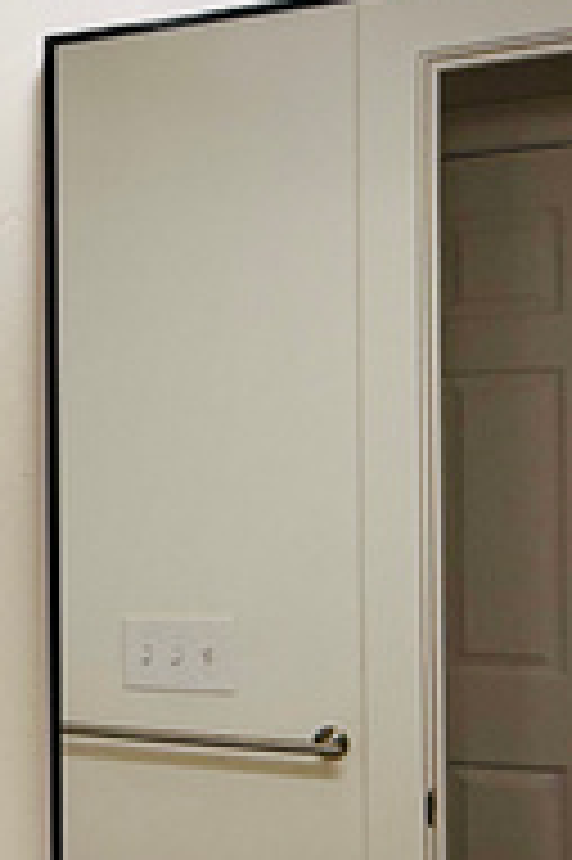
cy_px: 509
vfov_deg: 26.0
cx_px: -441
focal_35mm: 78
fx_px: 1862
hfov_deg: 15.2
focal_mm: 2.22
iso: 64
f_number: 2.2
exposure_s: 1/120
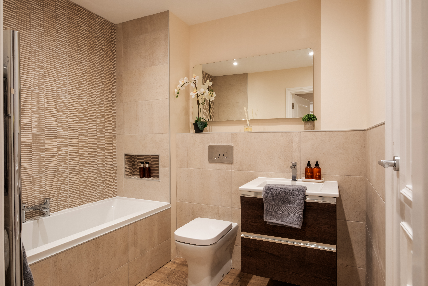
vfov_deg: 59.5
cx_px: 214
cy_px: 143
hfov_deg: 81.2
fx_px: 250
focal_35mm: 21
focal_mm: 13.8
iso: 200
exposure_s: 1/2.5
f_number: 9
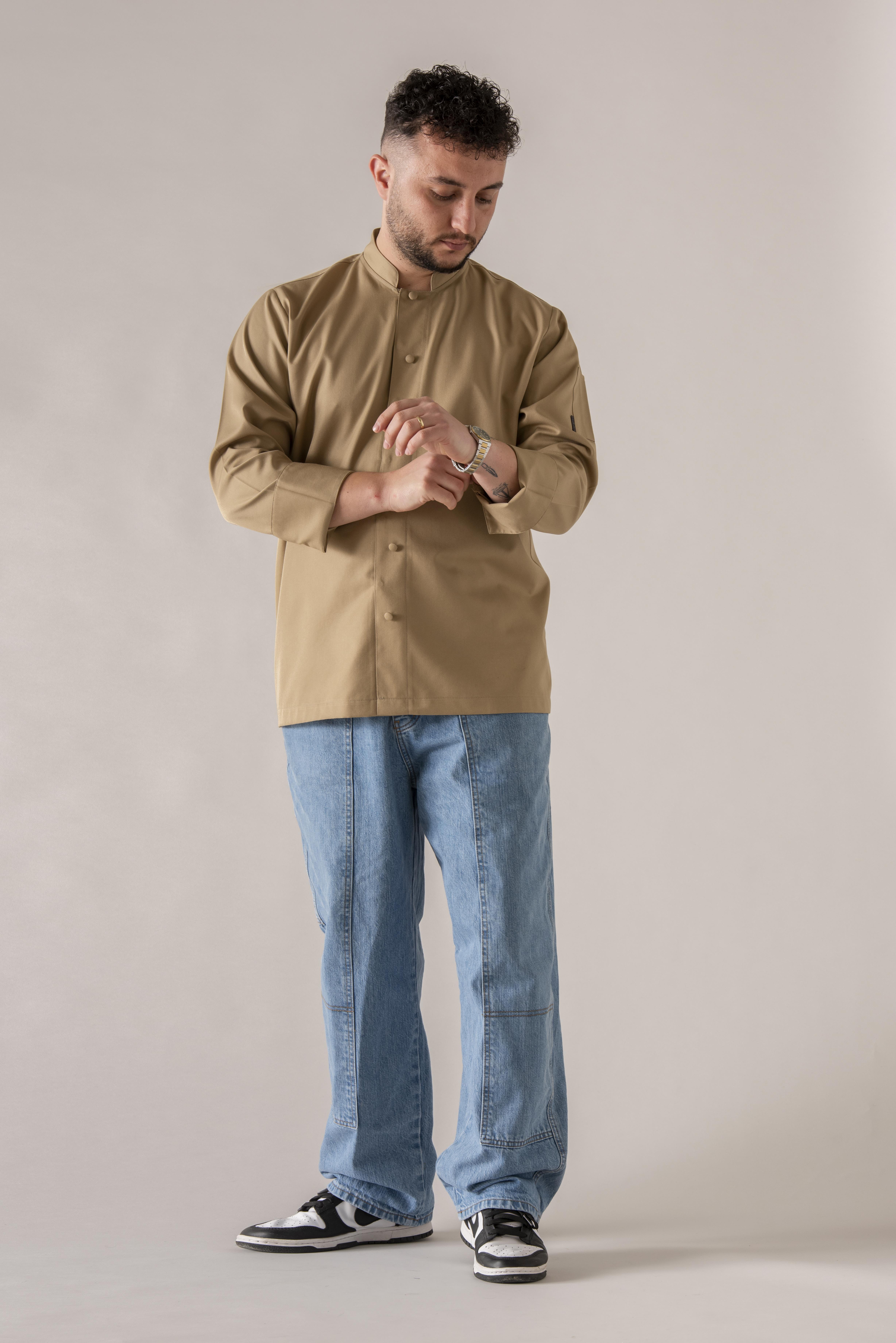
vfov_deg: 16.8
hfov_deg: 11.2
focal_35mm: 122
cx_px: 448
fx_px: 4551
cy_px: 672
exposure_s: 1/160
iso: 200
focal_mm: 122
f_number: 11
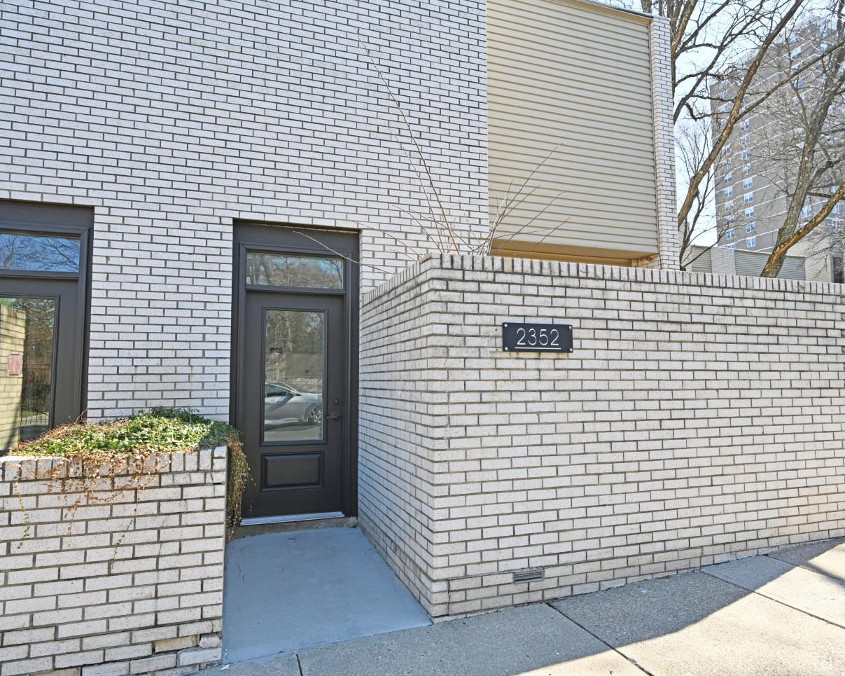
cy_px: 337
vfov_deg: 65.5
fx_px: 525
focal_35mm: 21
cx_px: 396
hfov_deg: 77.6
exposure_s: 1/125
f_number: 10
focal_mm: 18
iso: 180
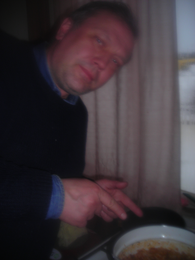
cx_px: 98
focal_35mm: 38
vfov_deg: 49.0
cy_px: 130
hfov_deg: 37.7
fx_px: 285
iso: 50
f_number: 6.4
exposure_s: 1/60.1
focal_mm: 6.3
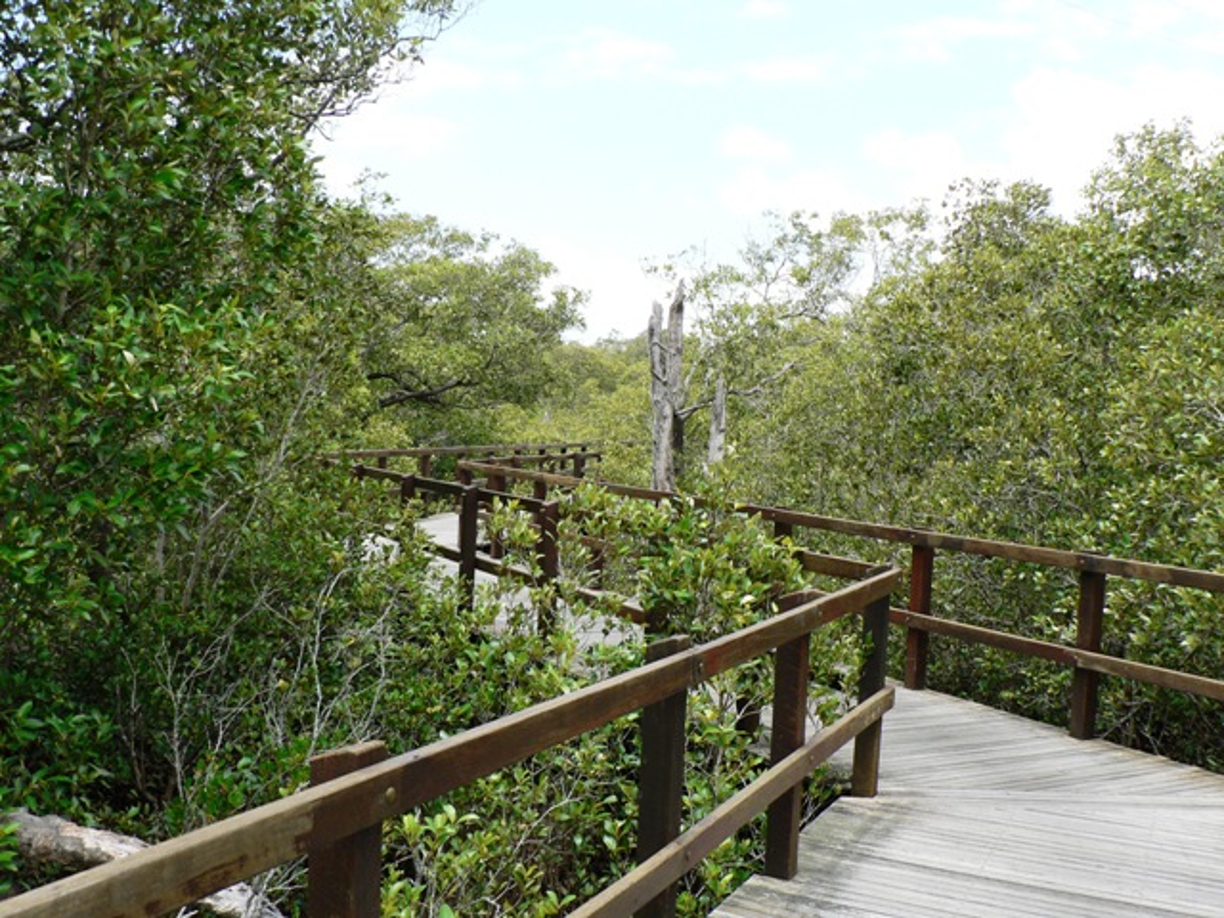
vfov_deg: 39.7
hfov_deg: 51.4
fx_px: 1273
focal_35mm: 36
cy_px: 459
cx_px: 612
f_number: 4
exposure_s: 1/250
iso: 80
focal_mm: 6
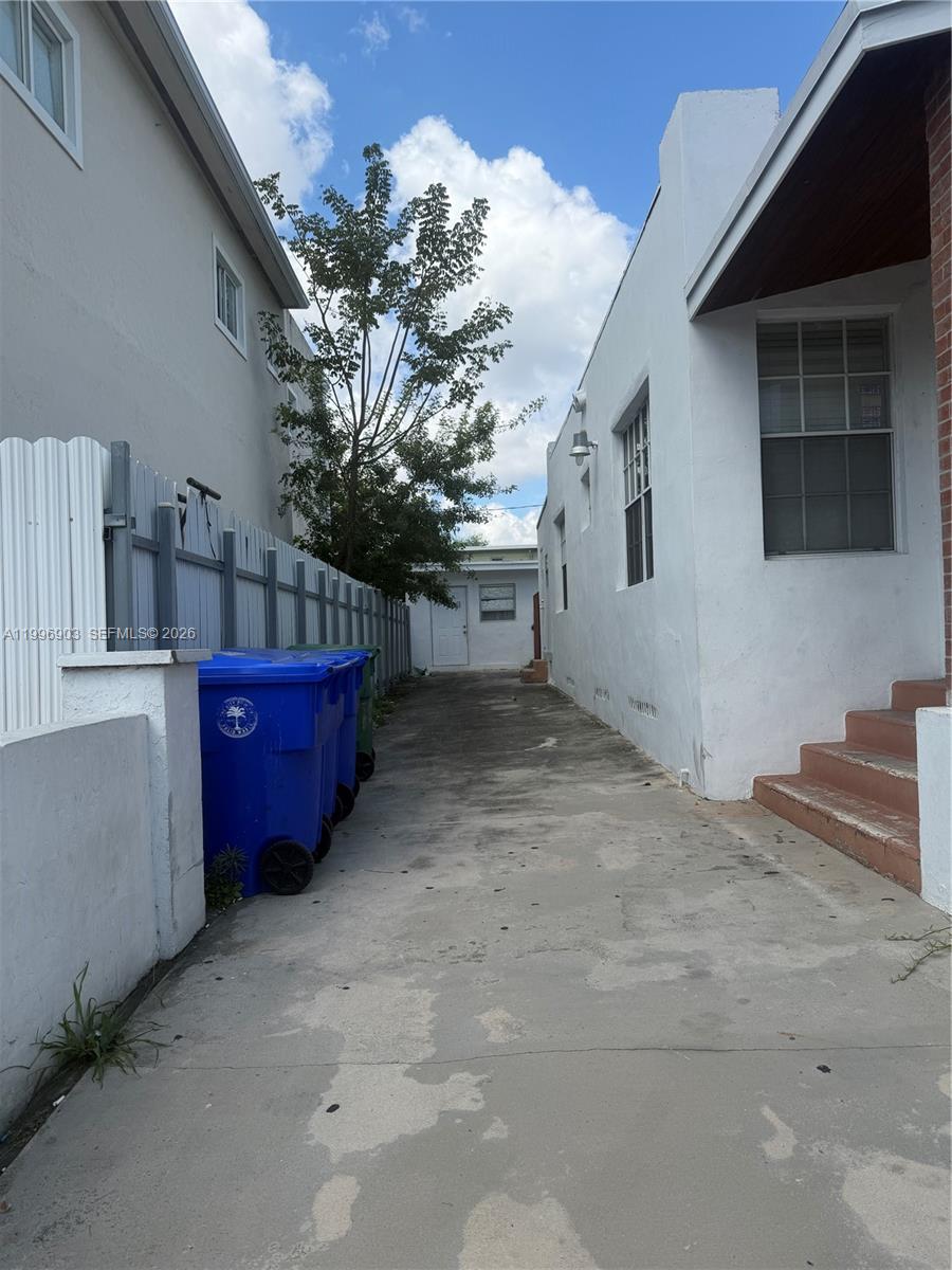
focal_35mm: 24
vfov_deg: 71.6
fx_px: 880
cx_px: 476
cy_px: 635
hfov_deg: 56.8
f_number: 1.78
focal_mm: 6.76
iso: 80
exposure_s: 1/3953
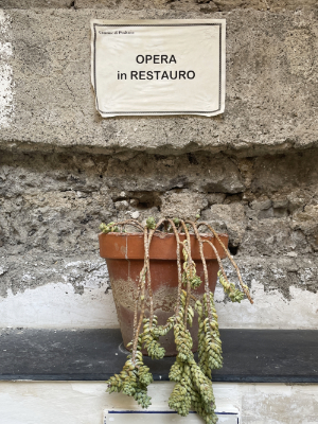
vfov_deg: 67.3
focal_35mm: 26
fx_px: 318
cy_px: 212
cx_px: 159
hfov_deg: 53.1
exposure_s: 1/121
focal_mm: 4.2
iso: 50
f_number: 1.6
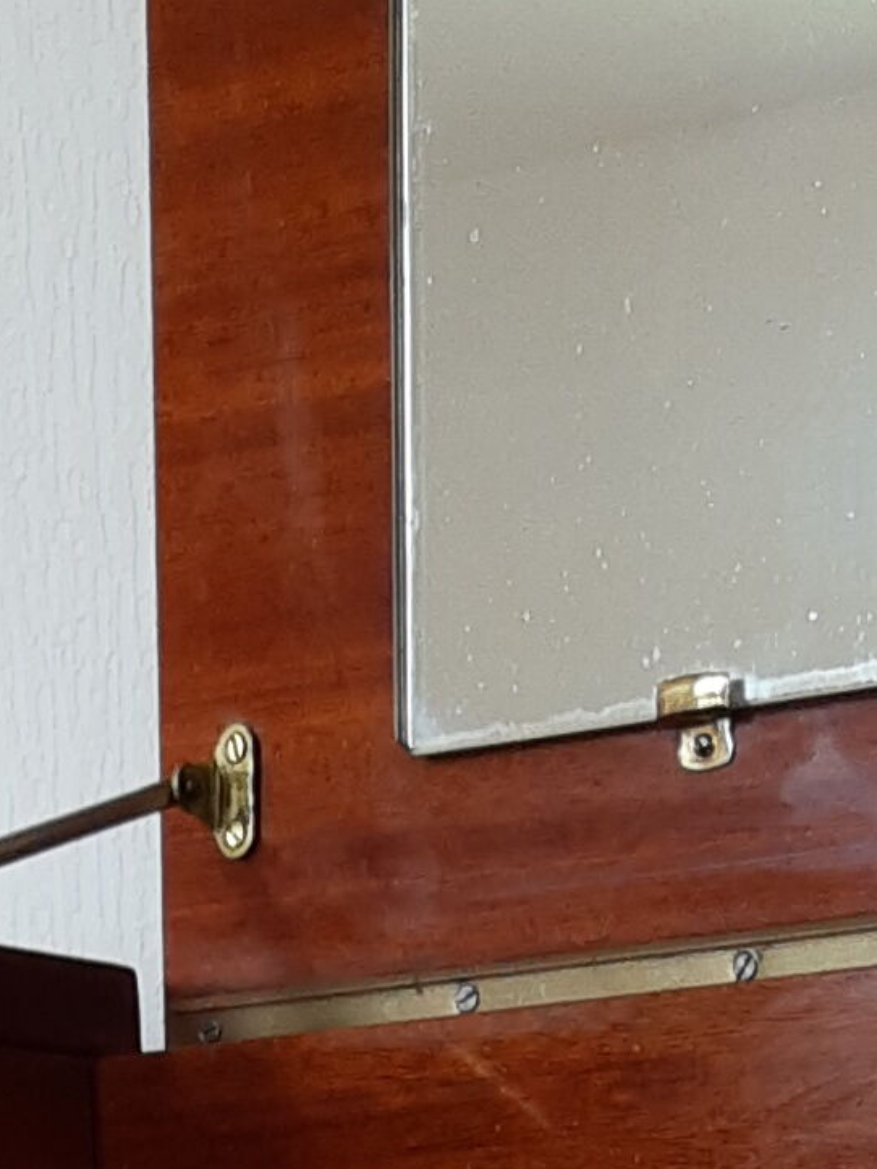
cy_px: 3211
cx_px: 591
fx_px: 4861
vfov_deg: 10.7
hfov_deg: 10.3
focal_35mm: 144
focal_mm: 4.75
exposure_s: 1/30
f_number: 1.7
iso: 44
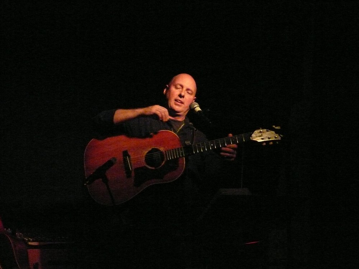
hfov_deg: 23.8
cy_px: 134
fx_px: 850
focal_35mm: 82
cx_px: 180
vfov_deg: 18.0
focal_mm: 15.5
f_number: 4.5
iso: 1600
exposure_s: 1/250
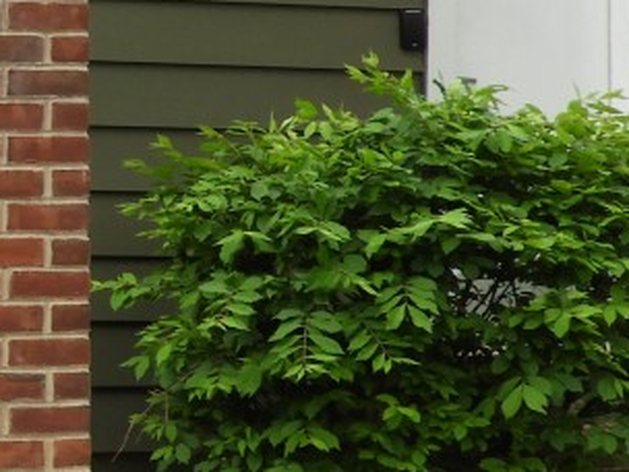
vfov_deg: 10.4
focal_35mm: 142
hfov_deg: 11.8
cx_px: -782
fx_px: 2580
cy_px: -12
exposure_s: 1/200
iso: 100
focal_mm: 5.4
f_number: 3.5
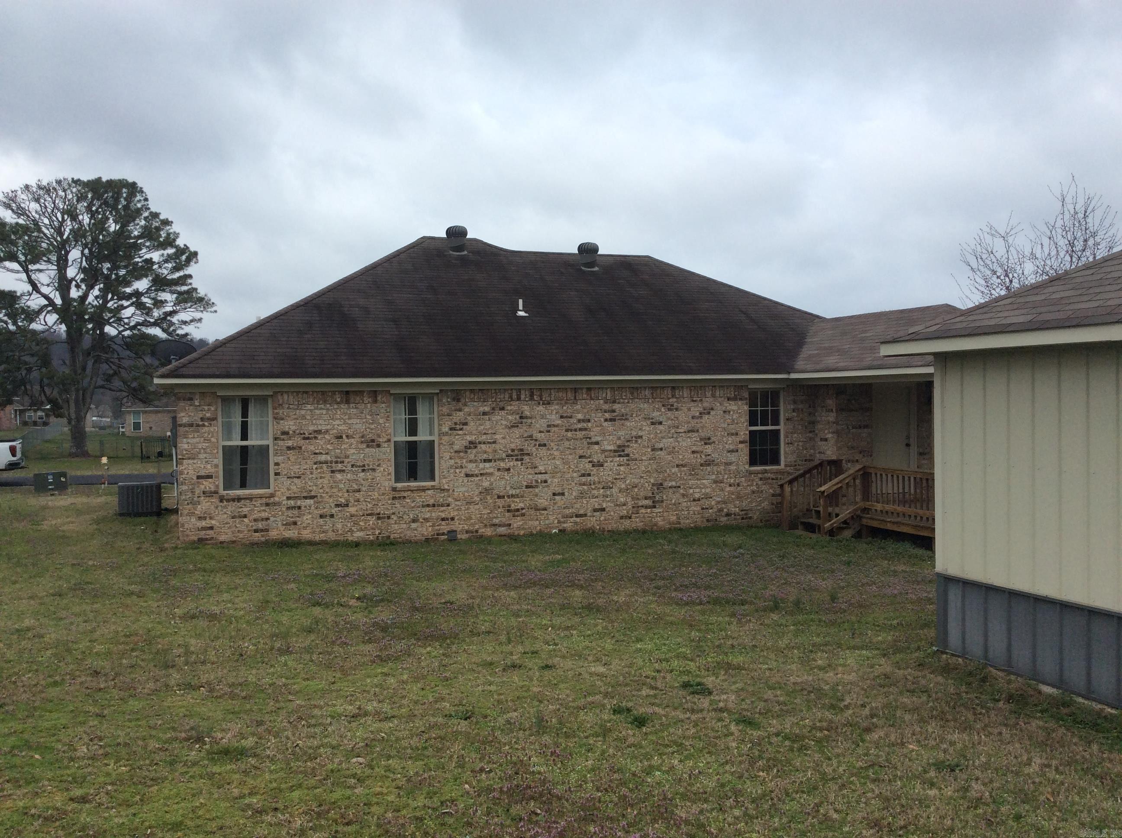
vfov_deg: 44.1
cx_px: 561
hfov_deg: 56.9
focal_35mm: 32
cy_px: 419
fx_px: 1036
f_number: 2.4
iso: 32
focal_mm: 3.3
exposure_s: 1/650
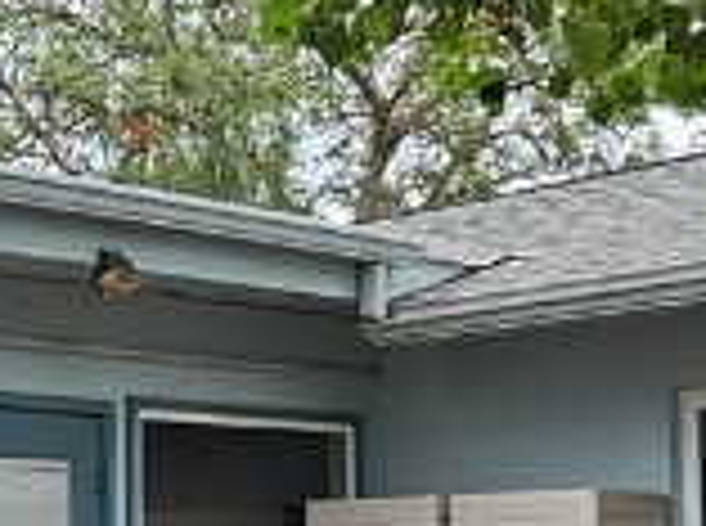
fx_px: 1730
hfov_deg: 22.8
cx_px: 175
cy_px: 495
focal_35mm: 85
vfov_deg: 17.0
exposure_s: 1/730
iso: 50
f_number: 2.2
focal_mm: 2.2
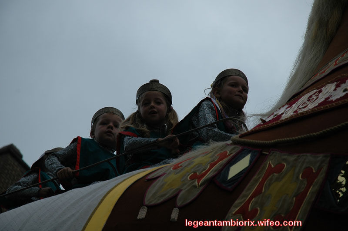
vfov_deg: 13.0
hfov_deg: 19.5
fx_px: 1014
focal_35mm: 105
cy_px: 116
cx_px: 174
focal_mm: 70
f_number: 5.6
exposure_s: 1/1250
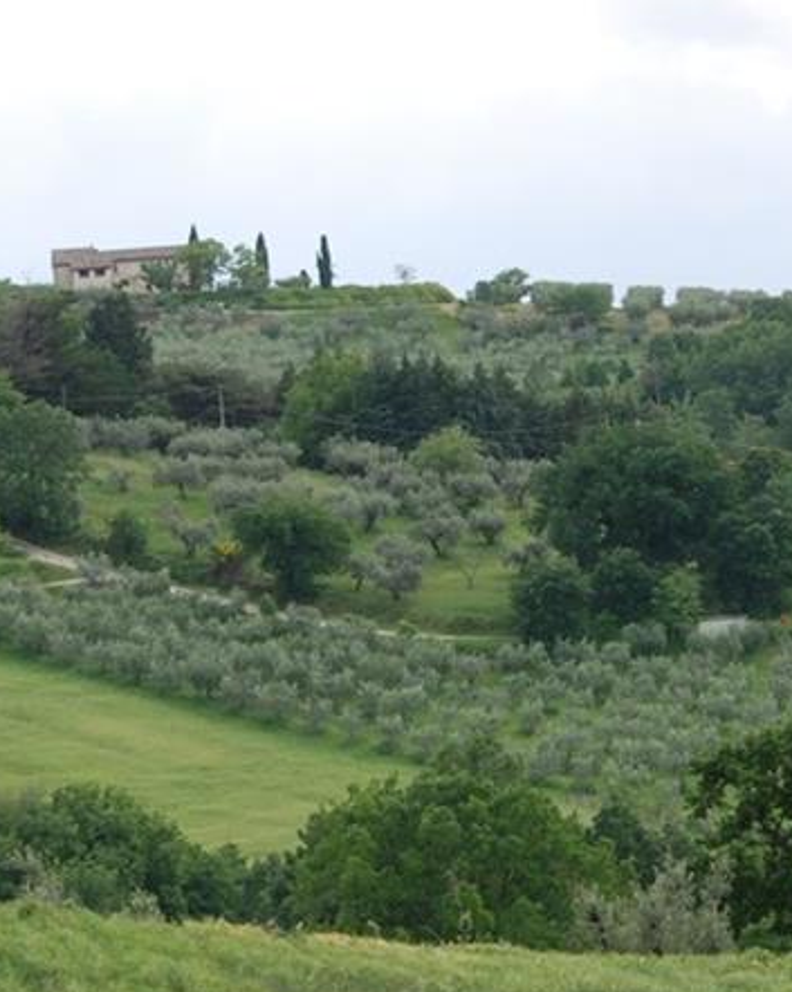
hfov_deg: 5.5
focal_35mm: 281
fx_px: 8233
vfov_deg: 6.9
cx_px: 637
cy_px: 606
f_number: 6.3
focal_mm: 55
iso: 100
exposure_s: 1/160
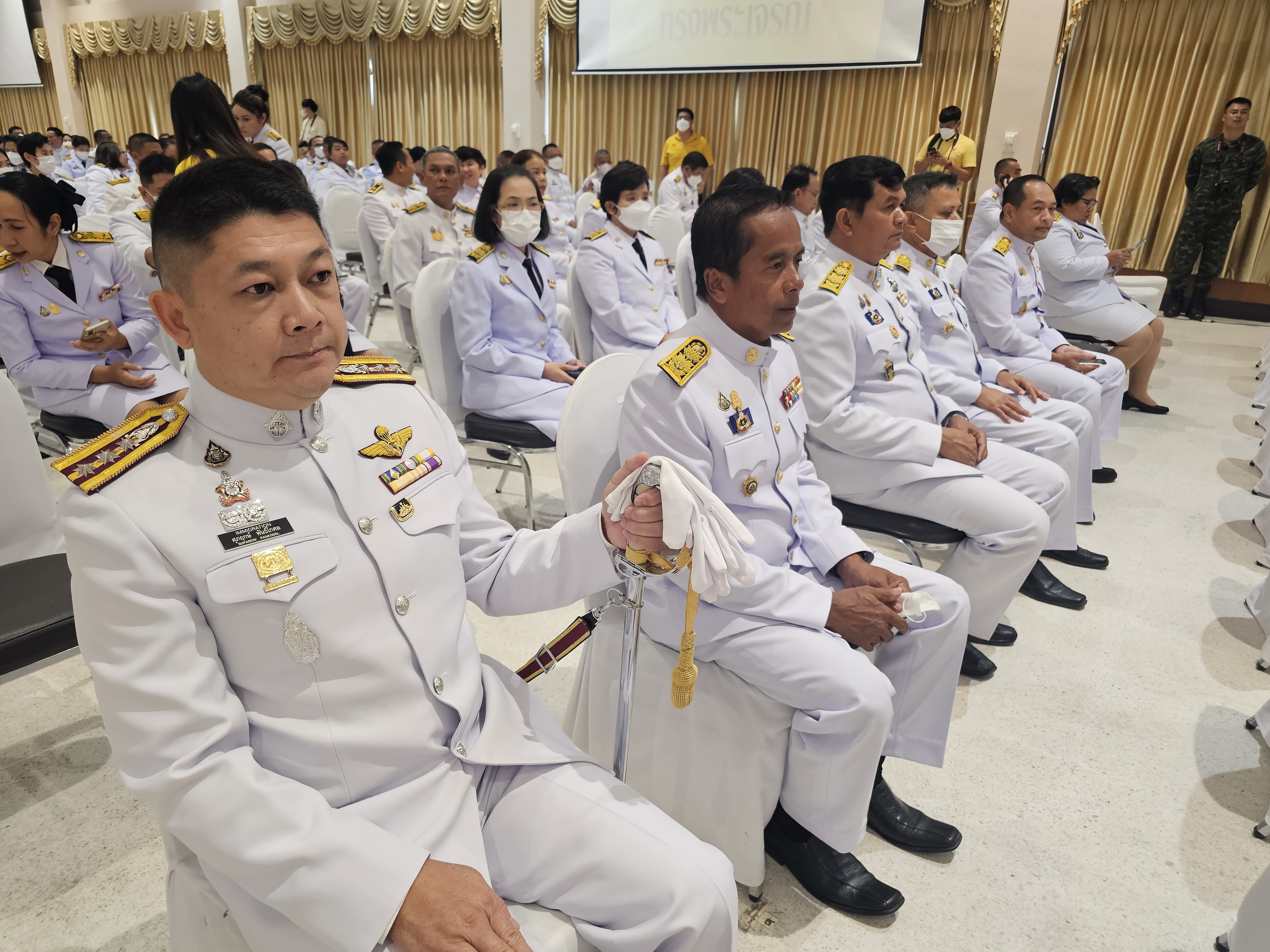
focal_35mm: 23
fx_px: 844
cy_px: 476
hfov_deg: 73.9
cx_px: 635
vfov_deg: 58.9
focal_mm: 6.3
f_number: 1.7
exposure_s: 1/100
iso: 200
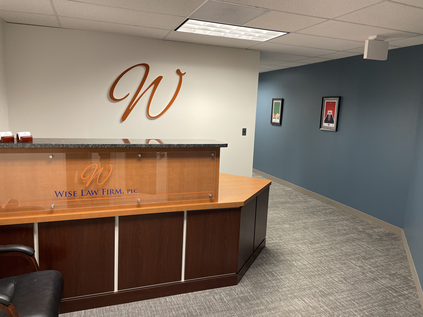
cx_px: 212
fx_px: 318
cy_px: 158
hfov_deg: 67.3
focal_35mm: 26
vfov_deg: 53.1
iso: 100
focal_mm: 4.2
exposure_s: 1/60
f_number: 1.6
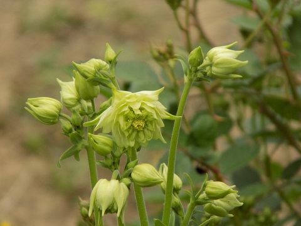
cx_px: 150
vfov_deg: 2.5
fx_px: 5087
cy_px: 113
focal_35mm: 585
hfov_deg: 3.4
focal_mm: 104
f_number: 5.9
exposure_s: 1/125
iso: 125
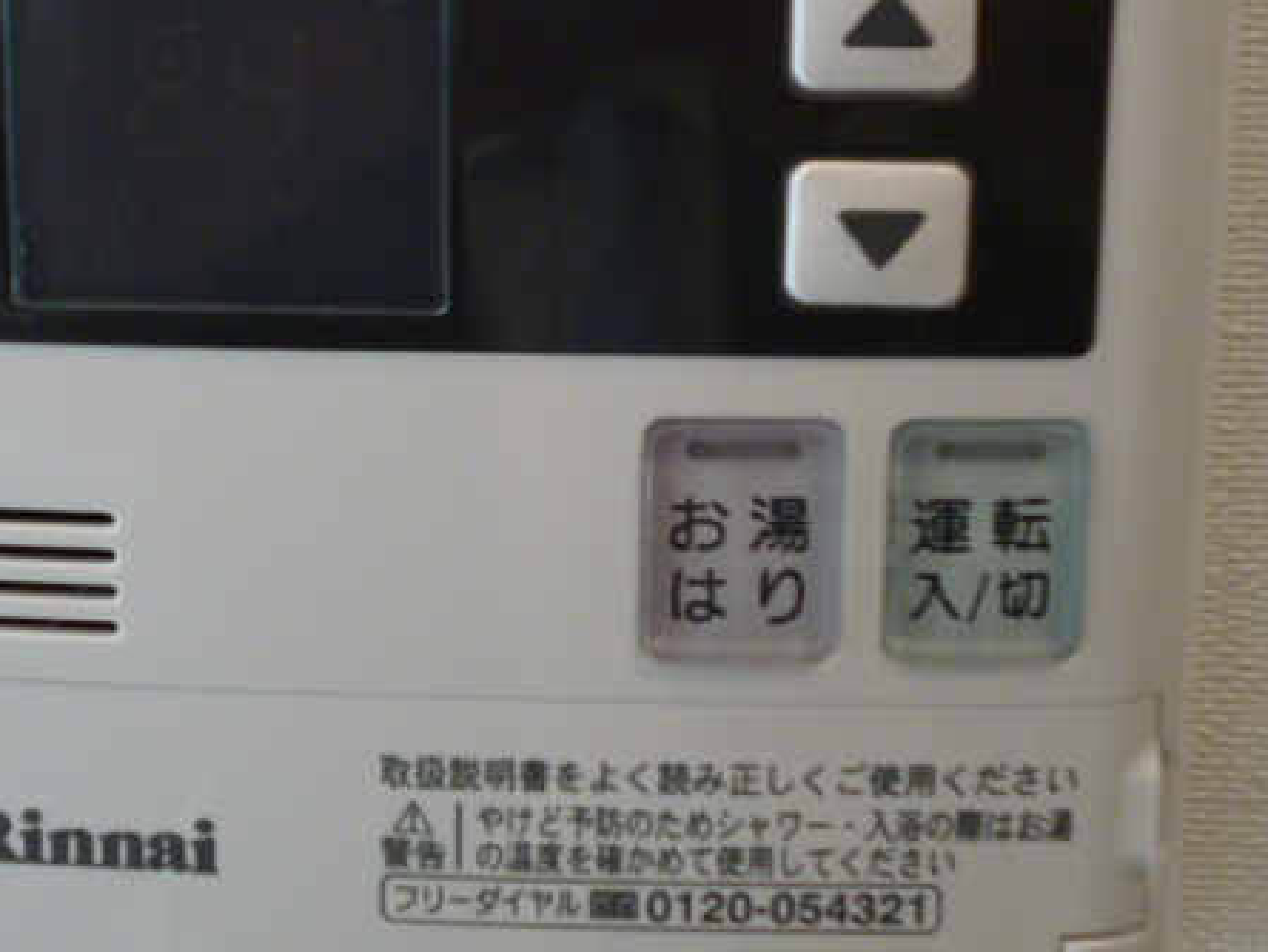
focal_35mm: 59
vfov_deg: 24.7
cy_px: 316
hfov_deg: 32.5
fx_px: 2162
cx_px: 476
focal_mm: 7.3
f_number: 3.7
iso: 400
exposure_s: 1/60
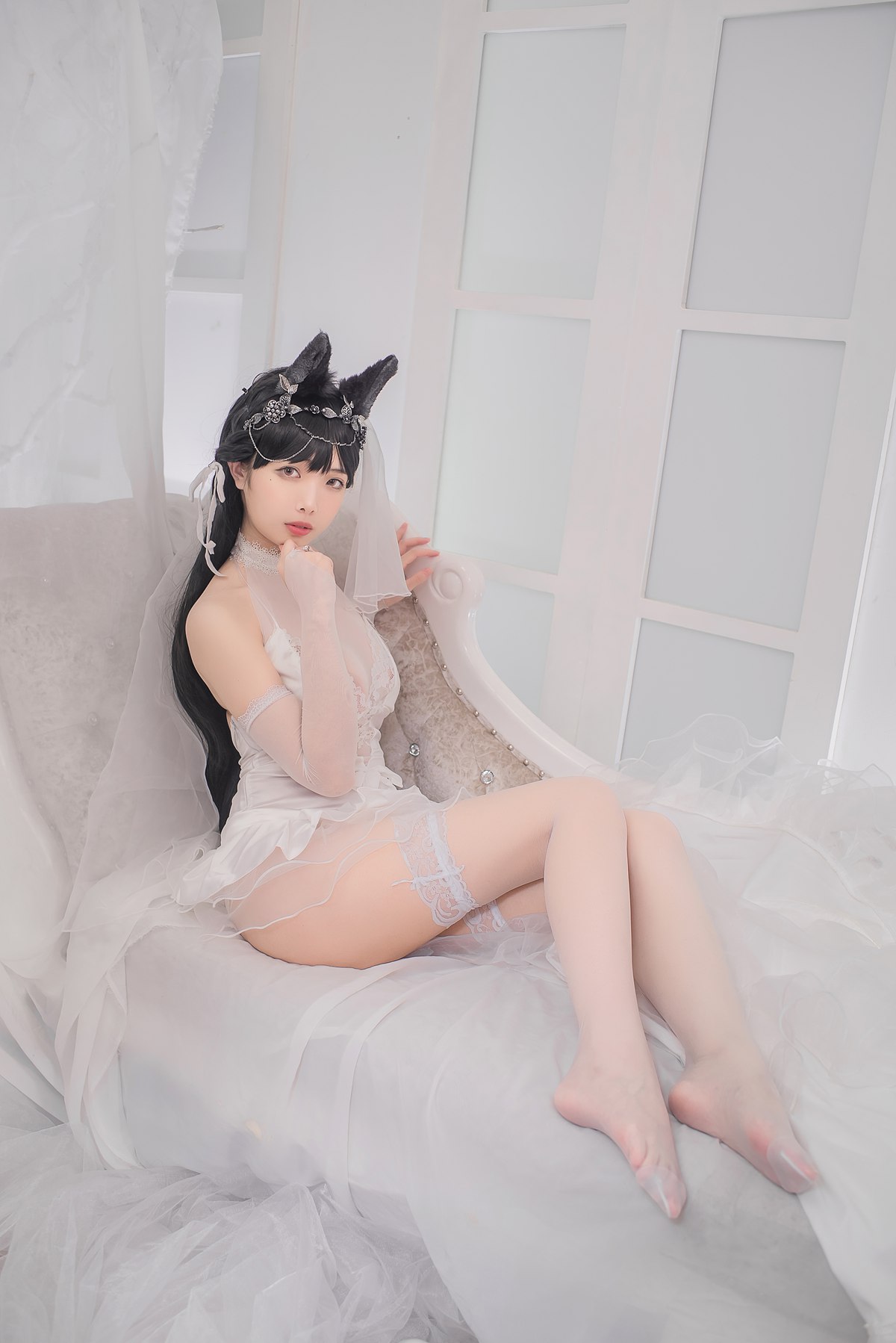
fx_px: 1306
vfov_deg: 54.4
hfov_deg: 37.9
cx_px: 448
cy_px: 672
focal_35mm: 35
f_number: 3.2
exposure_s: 1/125
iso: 125
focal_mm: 35
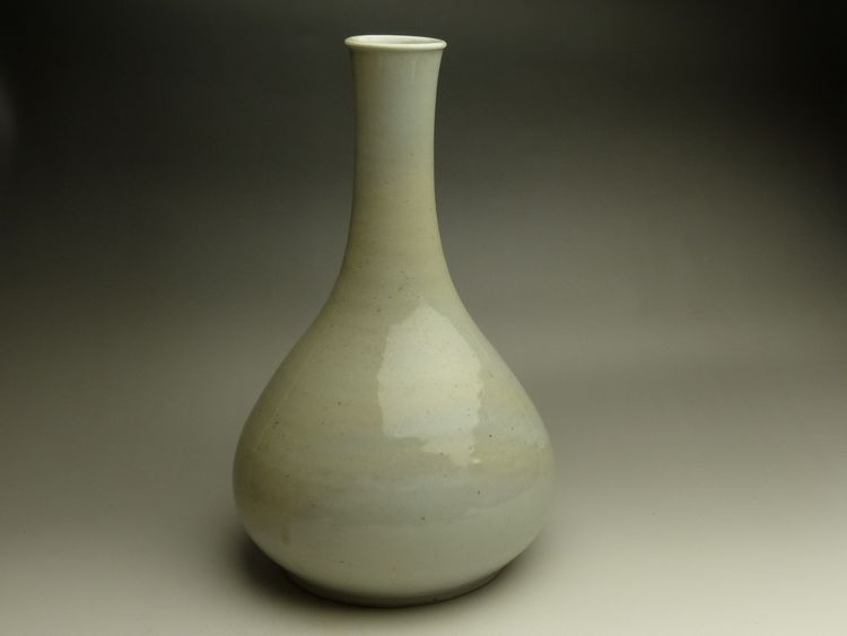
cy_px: 318
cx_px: 424
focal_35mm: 47
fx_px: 1150
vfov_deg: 30.9
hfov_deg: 40.4
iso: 200
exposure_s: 1/160
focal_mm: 8.4
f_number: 4
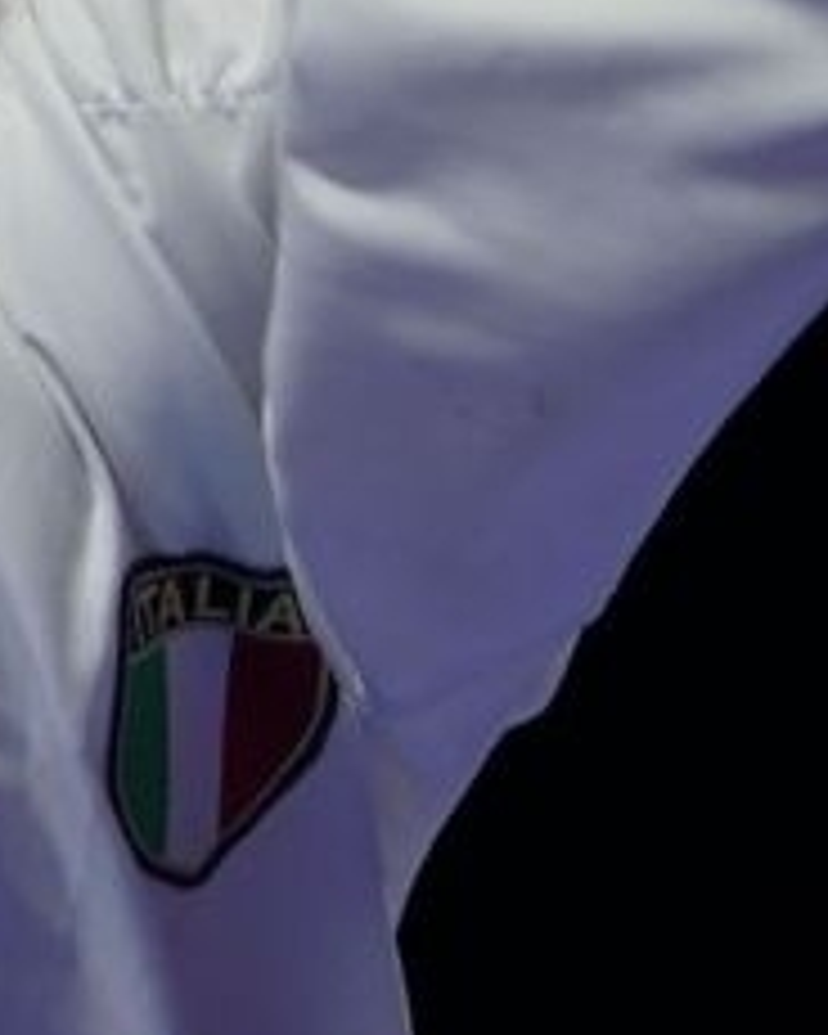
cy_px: 490
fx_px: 40128
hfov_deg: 1.2
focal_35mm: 1310
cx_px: 274
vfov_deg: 1.5
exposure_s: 1/1000
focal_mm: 178
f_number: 2.8
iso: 800
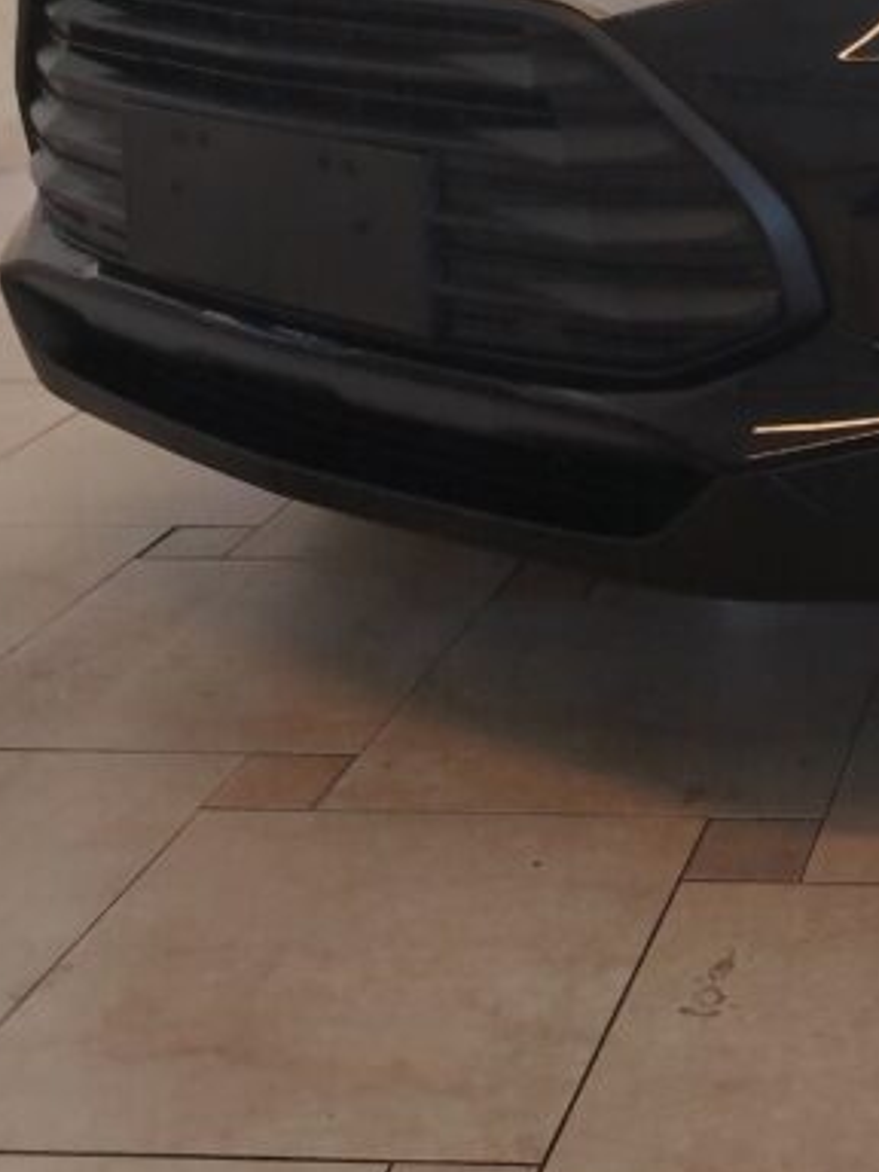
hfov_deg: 21.0
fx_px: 2167
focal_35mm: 64
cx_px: 1123
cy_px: 40
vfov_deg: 28.6
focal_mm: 5.25
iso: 278
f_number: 1.75
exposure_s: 1/50
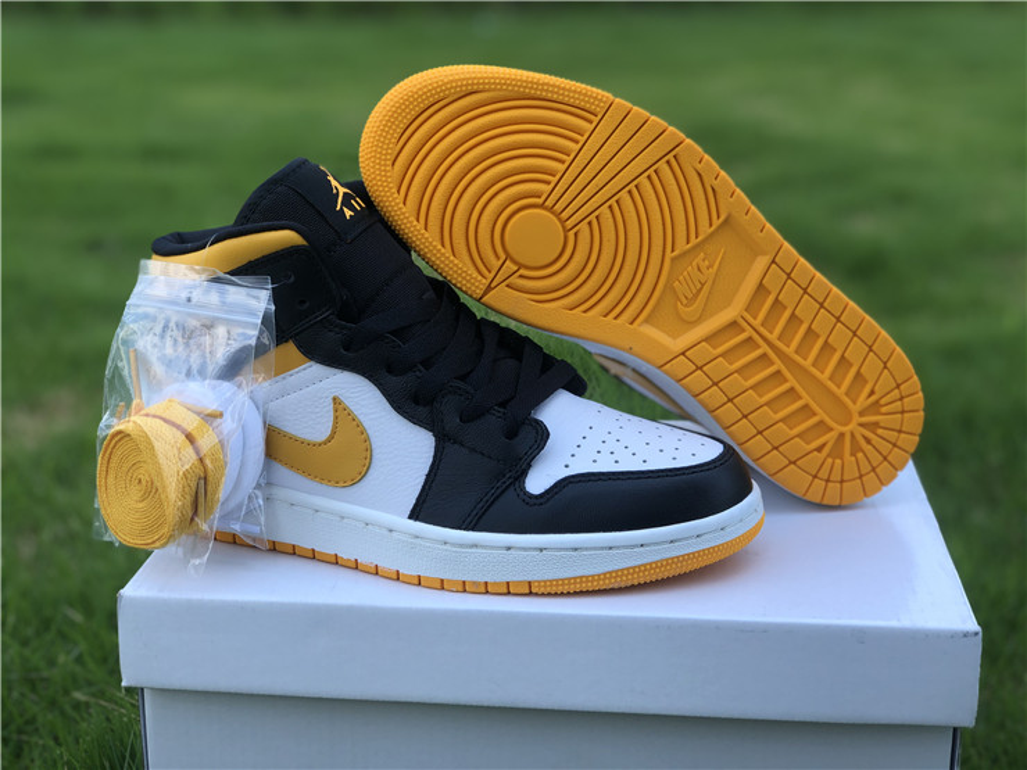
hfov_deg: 36.8
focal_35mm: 52
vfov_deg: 28.0
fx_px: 1543
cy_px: 385
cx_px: 514
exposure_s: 1/282
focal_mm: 6
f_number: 2.4
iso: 16
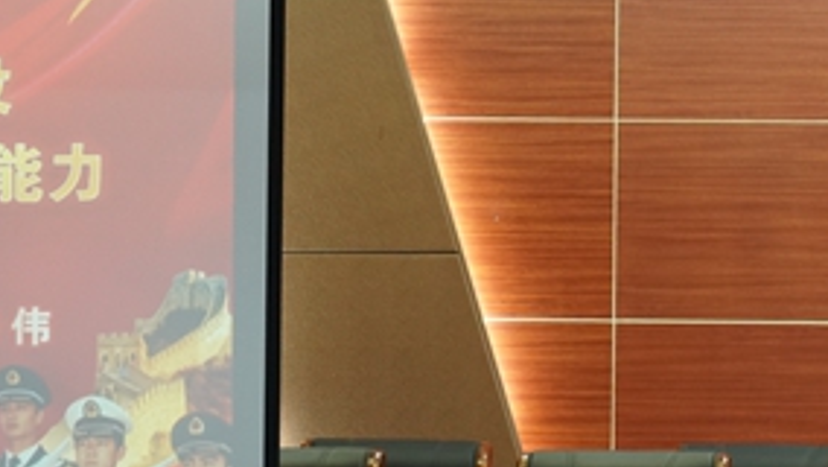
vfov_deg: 4.1
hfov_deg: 7.3
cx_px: 918
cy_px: 355
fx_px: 6479
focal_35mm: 295
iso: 2000
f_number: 4
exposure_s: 1/100
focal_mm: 100
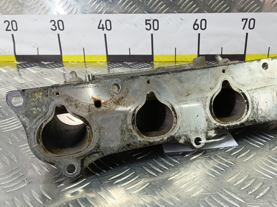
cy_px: 115
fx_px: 264
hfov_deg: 55.0
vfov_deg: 42.9
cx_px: 166
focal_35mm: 33
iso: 146
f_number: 1.6
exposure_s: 1/50
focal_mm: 4.11
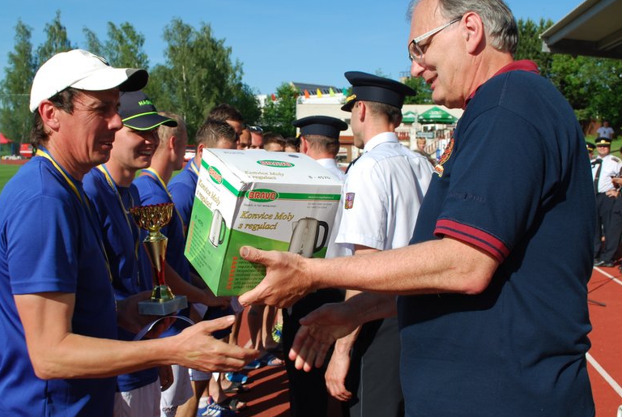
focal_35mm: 44
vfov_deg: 30.6
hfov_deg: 44.3
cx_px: 268
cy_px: 201
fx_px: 762
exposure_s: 1/250
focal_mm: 22
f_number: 8
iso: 100
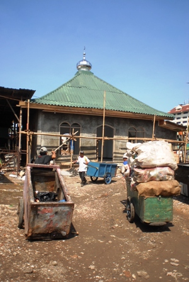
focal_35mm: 30
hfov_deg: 43.7
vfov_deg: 61.9
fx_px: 236
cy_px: 141
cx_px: 94
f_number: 3.2
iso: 100
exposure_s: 1/1250
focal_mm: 20
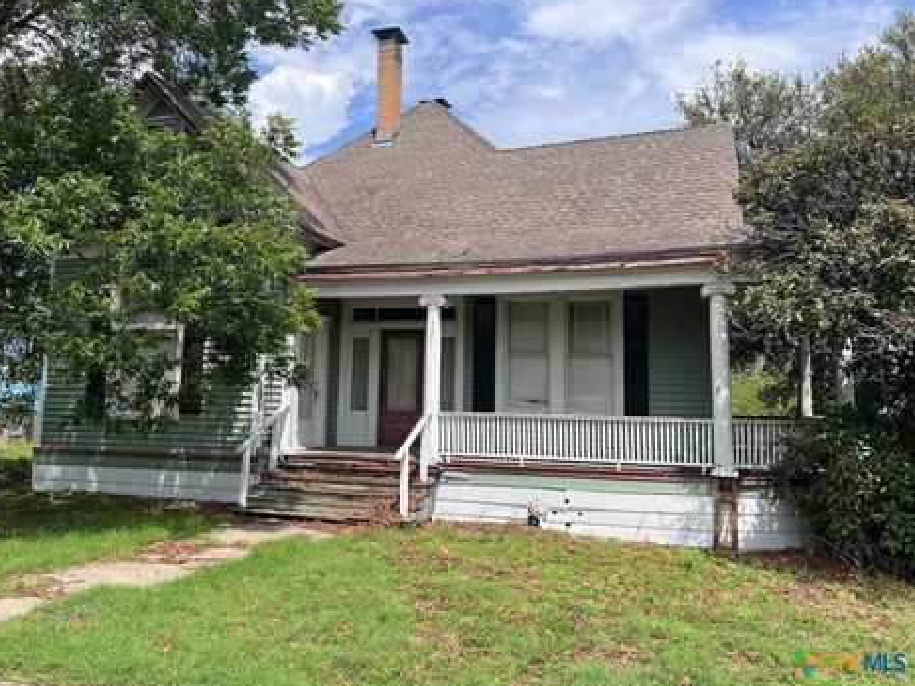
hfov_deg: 63.4
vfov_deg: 49.7
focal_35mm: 28
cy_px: 328
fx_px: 740
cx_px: 436
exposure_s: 1/4444
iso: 50
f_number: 1.5
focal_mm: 5.7
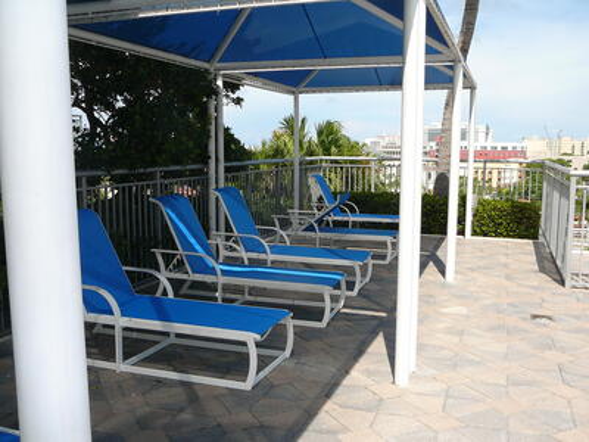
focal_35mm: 35
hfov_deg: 52.6
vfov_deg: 40.7
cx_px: 294
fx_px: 596
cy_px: 221
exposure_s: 1/400
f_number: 5
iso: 80
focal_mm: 5.2
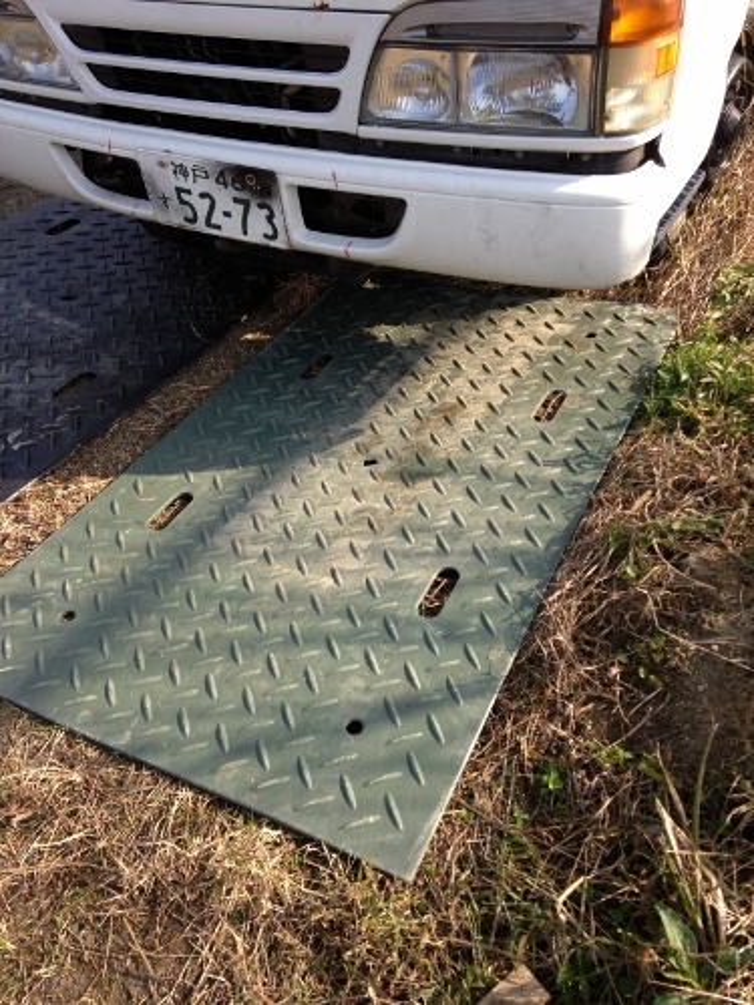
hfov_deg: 42.9
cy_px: 502
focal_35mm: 33
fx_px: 958
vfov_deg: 55.4
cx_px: 377
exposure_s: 1/485
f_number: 2.4
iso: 50
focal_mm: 4.13
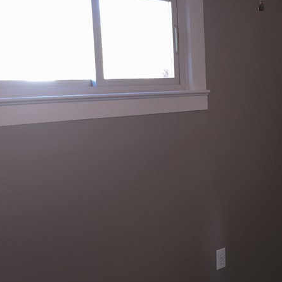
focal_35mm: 59
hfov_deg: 27.9
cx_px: 260
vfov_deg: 29.1
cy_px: 129
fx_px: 544
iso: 40
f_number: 2.2
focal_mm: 4.15
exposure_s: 1/30
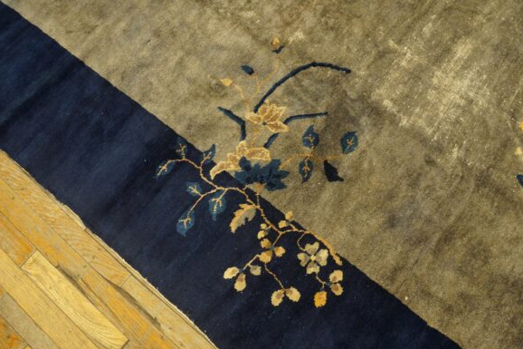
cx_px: 263
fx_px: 407
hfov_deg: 65.5
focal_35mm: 28
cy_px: 180
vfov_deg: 46.4
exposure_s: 1/60
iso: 1600
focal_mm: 18
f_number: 4
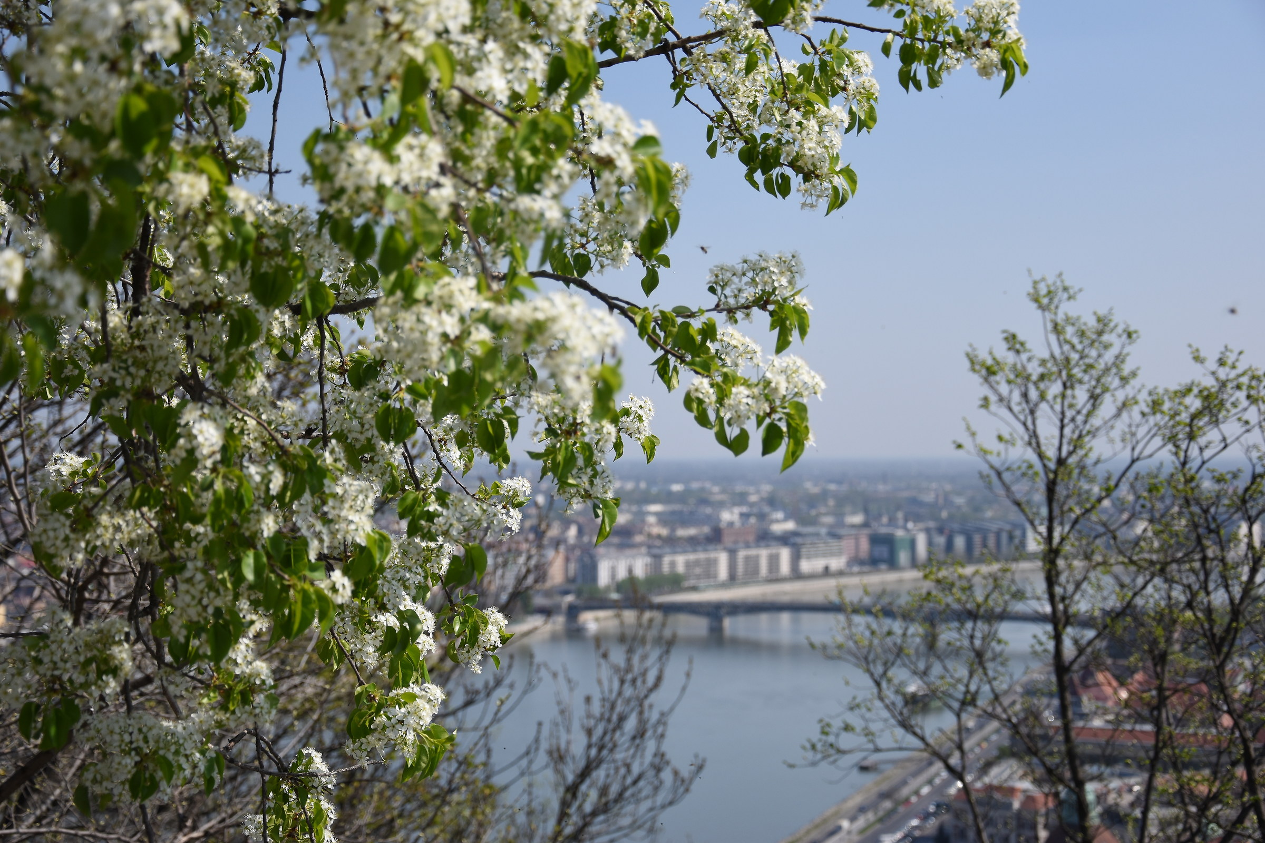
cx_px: 632
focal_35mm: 57
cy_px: 422
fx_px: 2003
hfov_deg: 35.1
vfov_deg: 23.8
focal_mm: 38
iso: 200
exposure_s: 1/500
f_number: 4.5
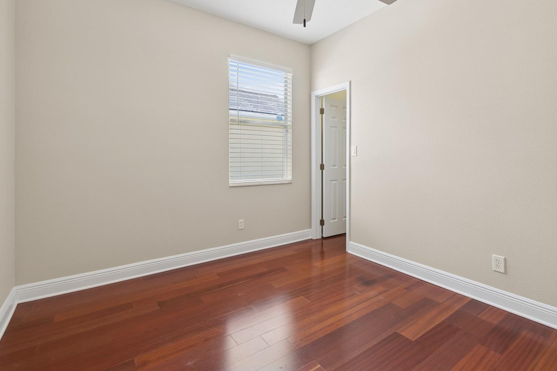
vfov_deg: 70.1
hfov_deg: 93.2
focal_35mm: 17
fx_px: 263
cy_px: 165
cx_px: 299
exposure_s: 1/3
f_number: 9
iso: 100
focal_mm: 10
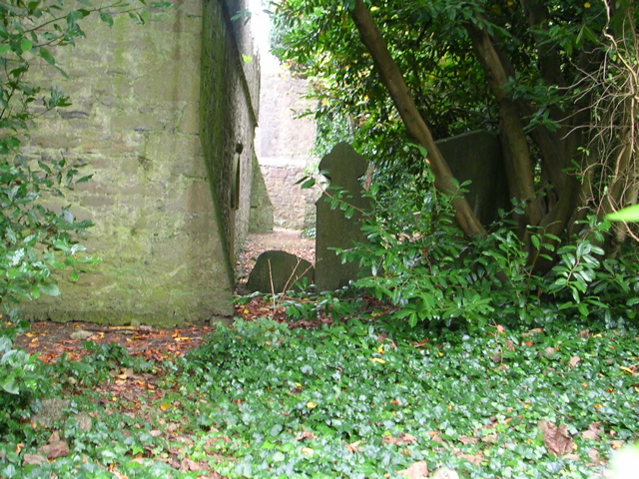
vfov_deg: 23.3
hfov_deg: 30.7
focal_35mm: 63
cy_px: 240
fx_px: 1163
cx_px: 320
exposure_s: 1/5.6
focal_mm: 9.6
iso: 59
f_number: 3.5
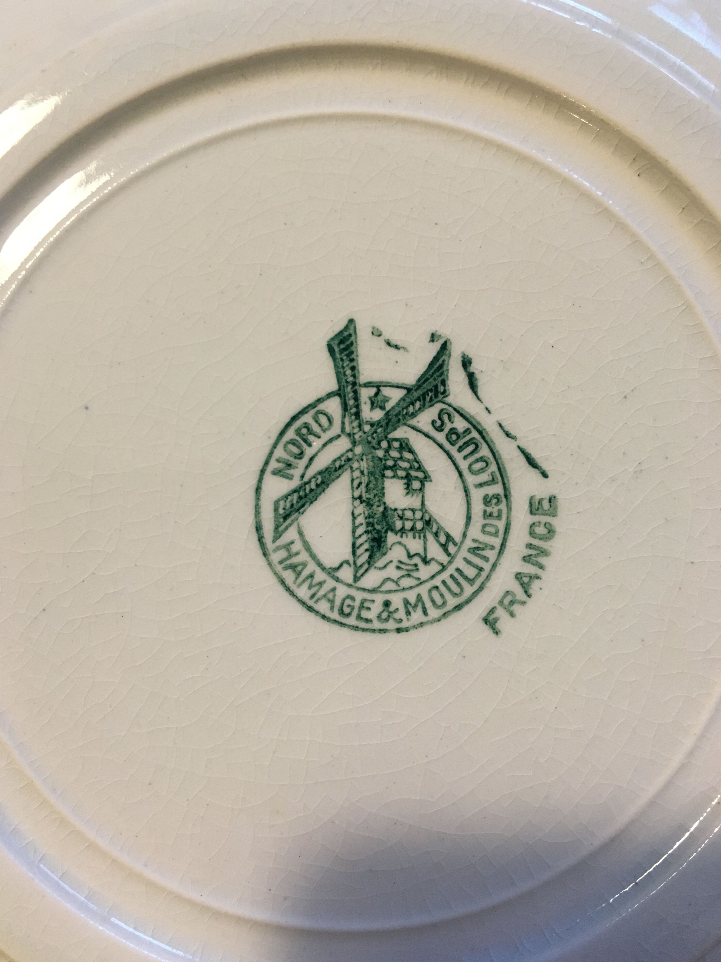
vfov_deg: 60.0
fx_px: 833
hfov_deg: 46.8
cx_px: 353
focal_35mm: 30
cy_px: 475
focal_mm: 4.15
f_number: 2.2
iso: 160
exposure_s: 1/33
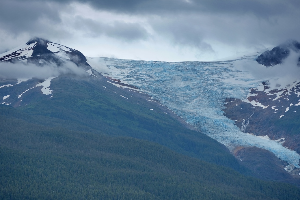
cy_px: 121
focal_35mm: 138
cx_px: 151
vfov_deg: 9.9
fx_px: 1150
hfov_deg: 14.9
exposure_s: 1/250
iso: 100
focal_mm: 112
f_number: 8
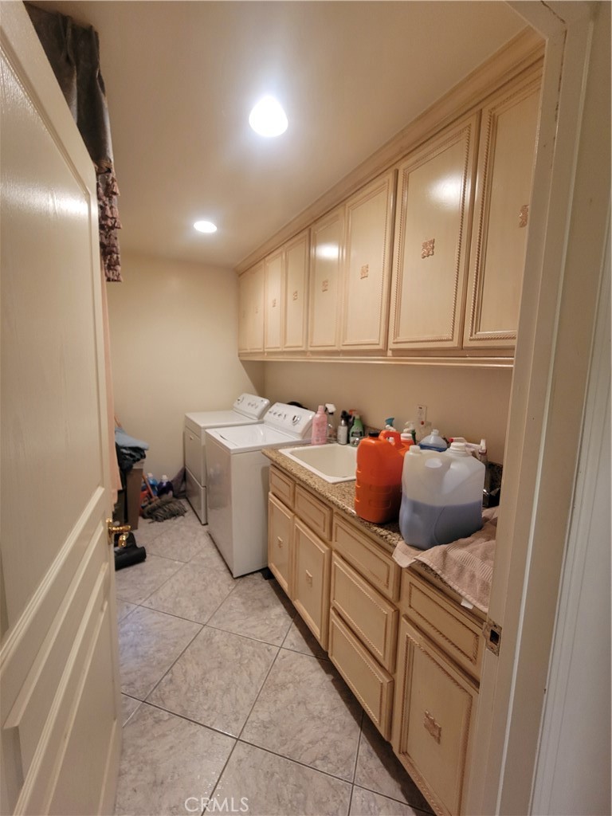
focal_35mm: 13
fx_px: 306
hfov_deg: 89.9
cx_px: 306
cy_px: 408
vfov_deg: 106.2
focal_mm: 2.2
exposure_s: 1/60
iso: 250
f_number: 2.2
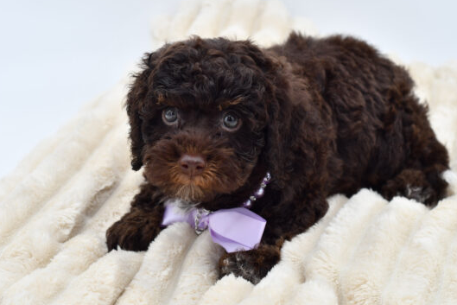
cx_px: 226
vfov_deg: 16.1
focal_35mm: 85
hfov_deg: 23.9
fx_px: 1079
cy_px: 153
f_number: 5.6
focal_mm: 50
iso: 250
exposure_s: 1/250
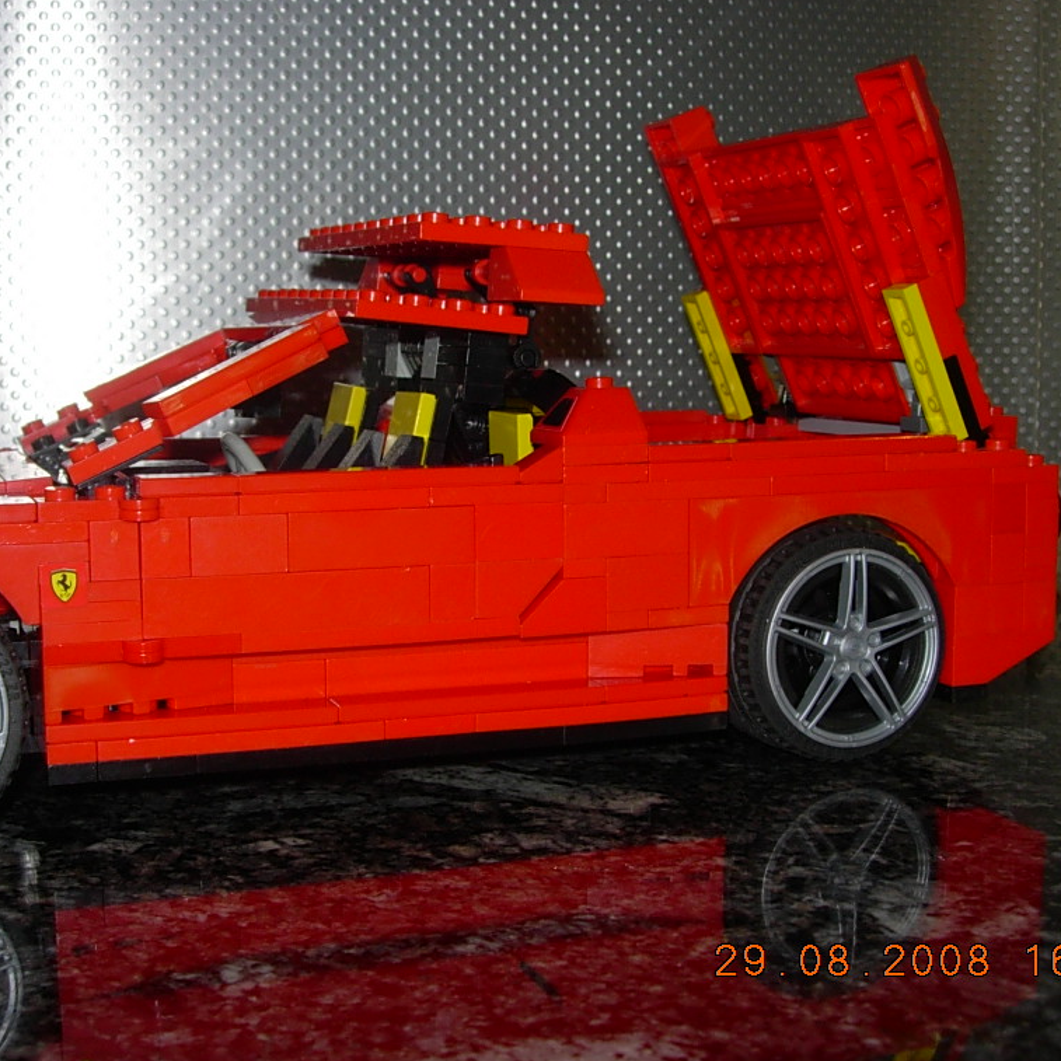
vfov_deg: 34.7
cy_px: 535
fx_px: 1699
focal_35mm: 49
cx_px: 502
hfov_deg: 34.7
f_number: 4.9
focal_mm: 8.5
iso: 79
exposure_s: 1/64
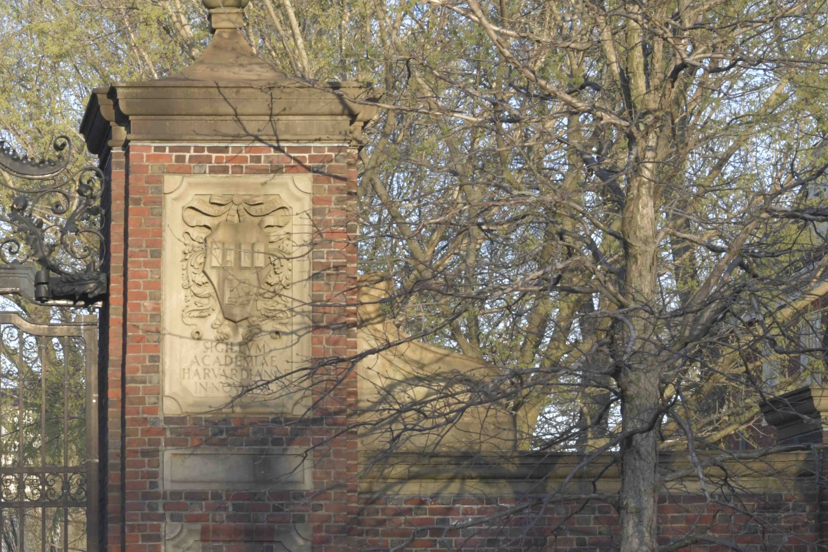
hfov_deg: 14.0
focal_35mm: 142
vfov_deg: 9.6
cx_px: -197
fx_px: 3266
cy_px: 547
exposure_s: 1/400
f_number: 8
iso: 800
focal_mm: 50
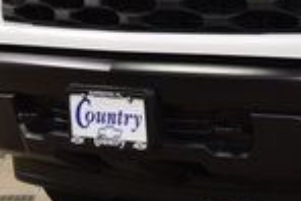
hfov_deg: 8.5
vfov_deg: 5.9
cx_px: 537
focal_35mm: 234
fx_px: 1958
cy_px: -52
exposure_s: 1/30
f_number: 7.1
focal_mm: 36
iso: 640
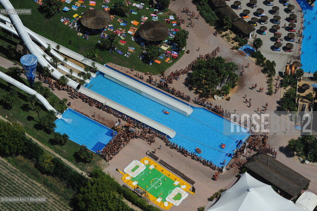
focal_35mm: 105
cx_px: 158
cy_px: 106
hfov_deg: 19.5
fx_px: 924
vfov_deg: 13.0
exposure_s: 1/2000
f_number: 10
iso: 400
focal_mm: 105
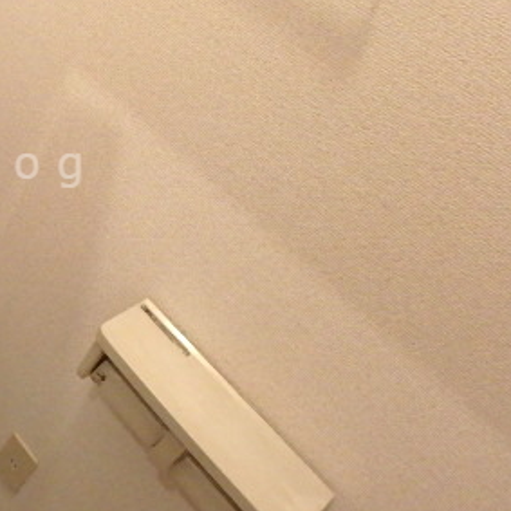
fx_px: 701
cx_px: -33
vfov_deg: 39.5
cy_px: 166
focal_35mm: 42
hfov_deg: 35.1
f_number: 3.5
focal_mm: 3.7
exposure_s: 1/30
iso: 640
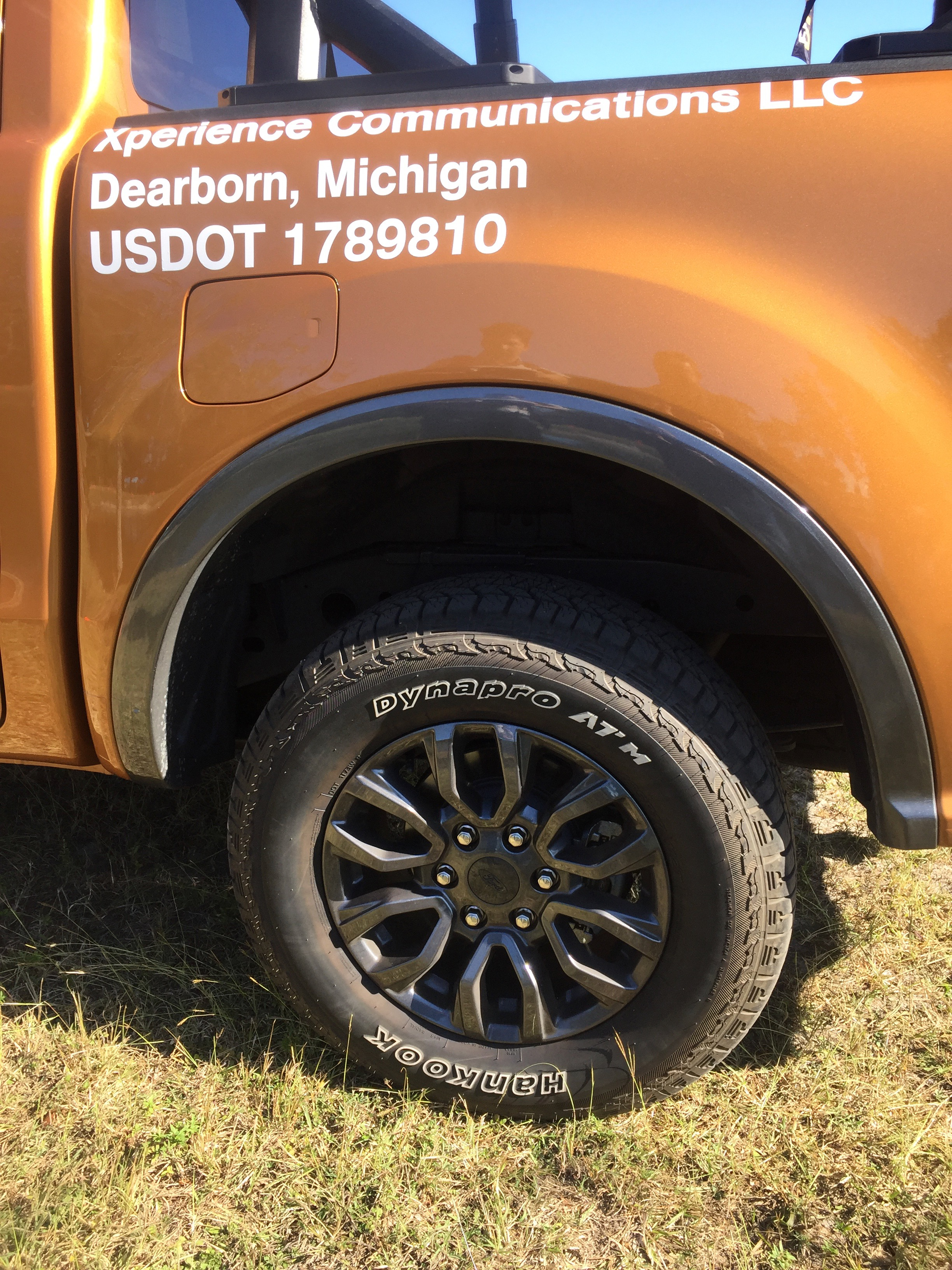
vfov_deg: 61.7
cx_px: 476
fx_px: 1063
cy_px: 635
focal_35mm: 29
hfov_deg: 48.2
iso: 32
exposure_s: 1/482
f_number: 2.2
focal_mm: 4.15
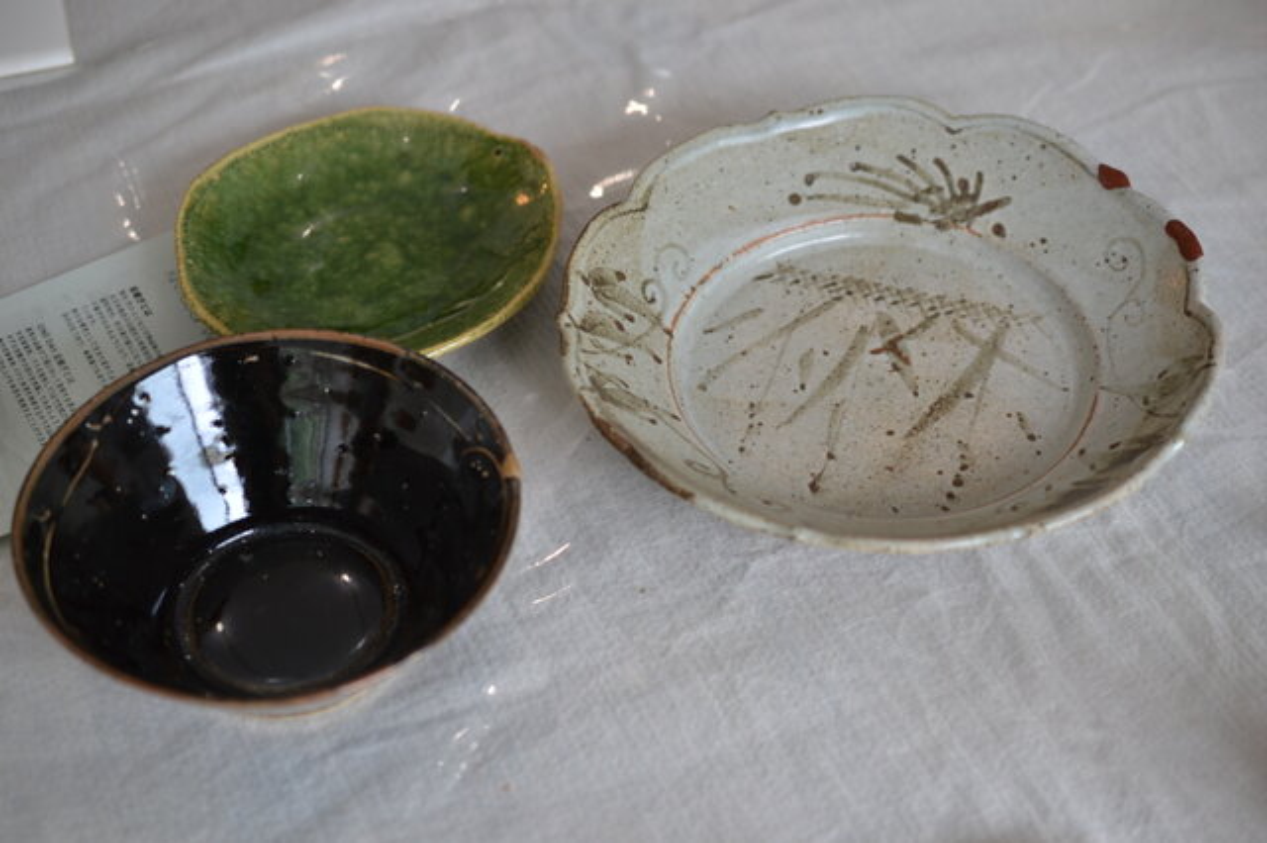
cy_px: 422
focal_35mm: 60
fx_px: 2110
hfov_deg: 33.4
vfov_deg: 22.6
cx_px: 634
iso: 100
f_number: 2.8
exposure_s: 1/80
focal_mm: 40
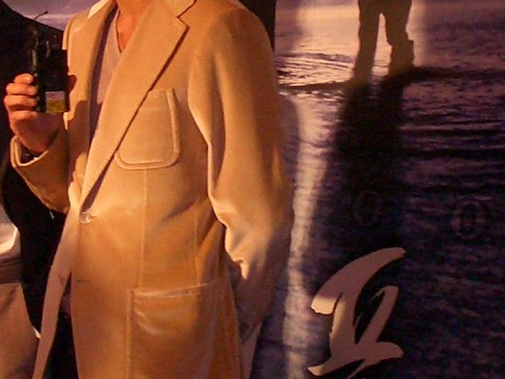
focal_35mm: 101
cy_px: 117
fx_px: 1474
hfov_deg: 18.7
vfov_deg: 14.6
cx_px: -49
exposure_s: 1/40
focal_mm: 5.6
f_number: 3.5
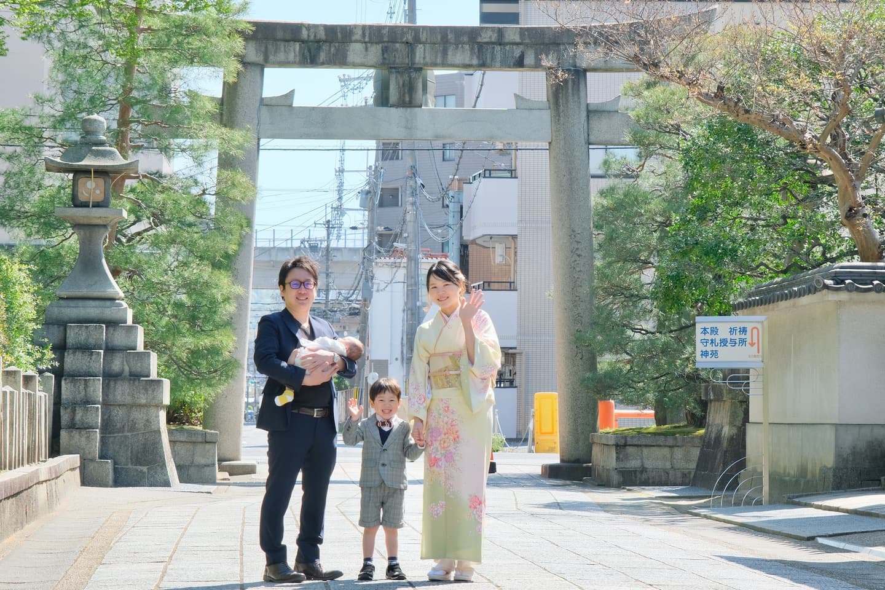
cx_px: 442
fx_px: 2950
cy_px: 295
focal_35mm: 120
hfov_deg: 17.1
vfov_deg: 11.4
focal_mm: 80
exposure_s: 1/250
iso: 800
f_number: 8
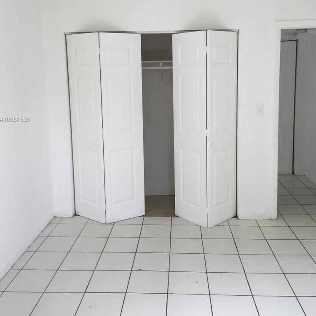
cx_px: 160
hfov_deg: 47.2
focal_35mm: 35
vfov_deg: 46.8
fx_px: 361
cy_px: 120
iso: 40
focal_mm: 4.15
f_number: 2.2
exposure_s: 1/120
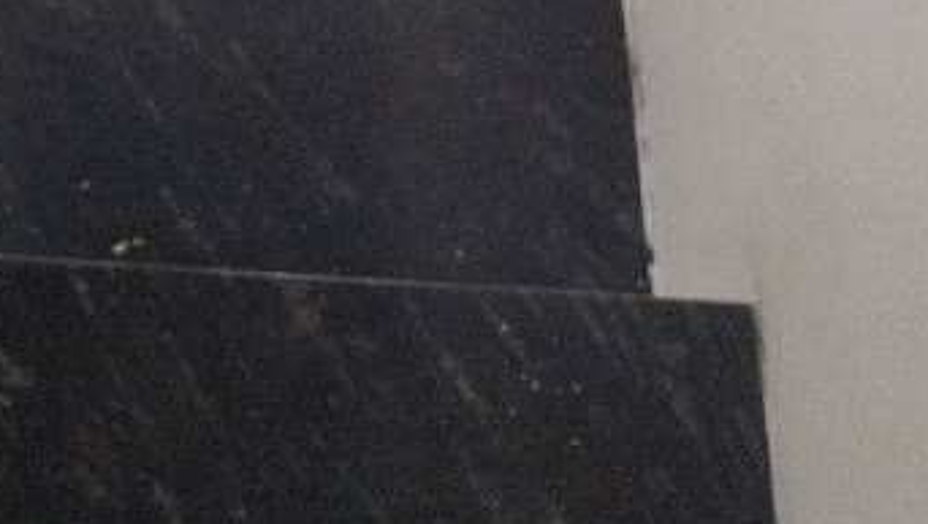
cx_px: -62
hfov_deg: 22.9
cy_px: -749
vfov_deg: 11.4
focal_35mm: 88
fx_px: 2167
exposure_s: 1/100
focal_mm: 4.74
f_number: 1.79
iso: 192
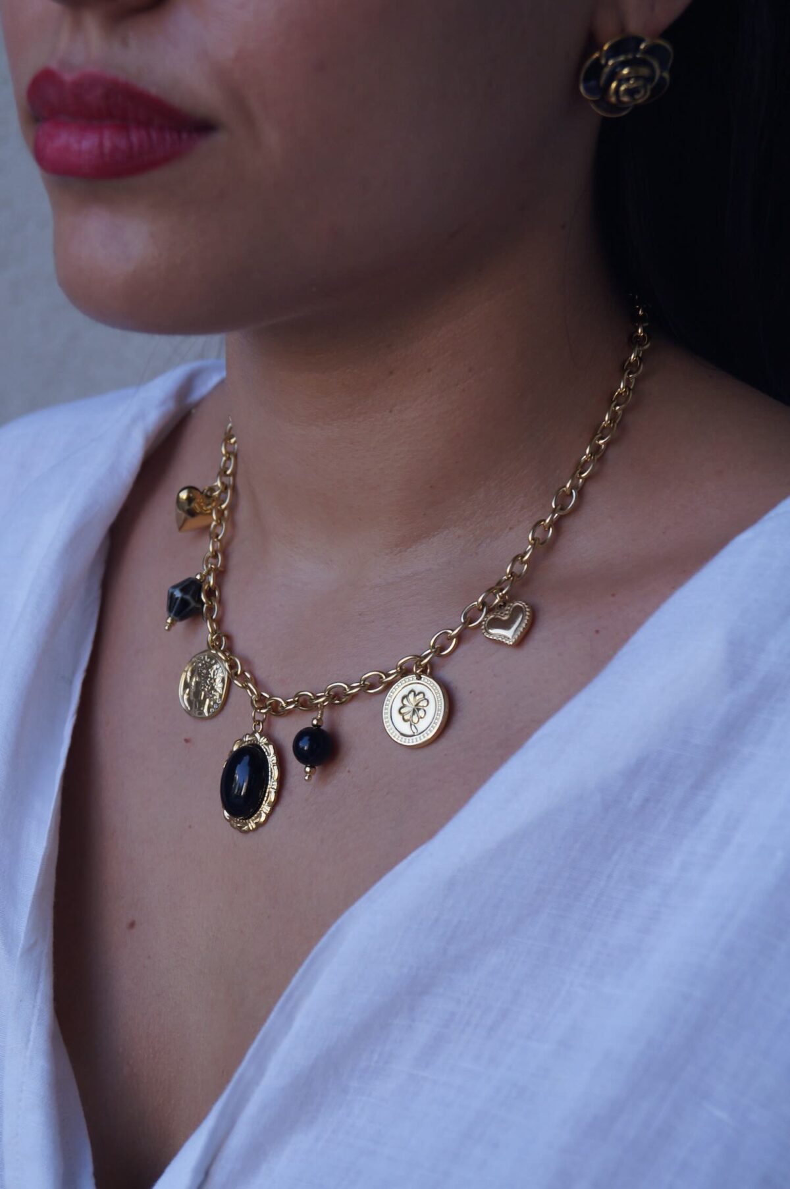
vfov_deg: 30.1
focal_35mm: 67
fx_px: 2210
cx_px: 395
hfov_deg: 20.3
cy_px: 594
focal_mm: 45
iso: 250
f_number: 5.6
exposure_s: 1/160
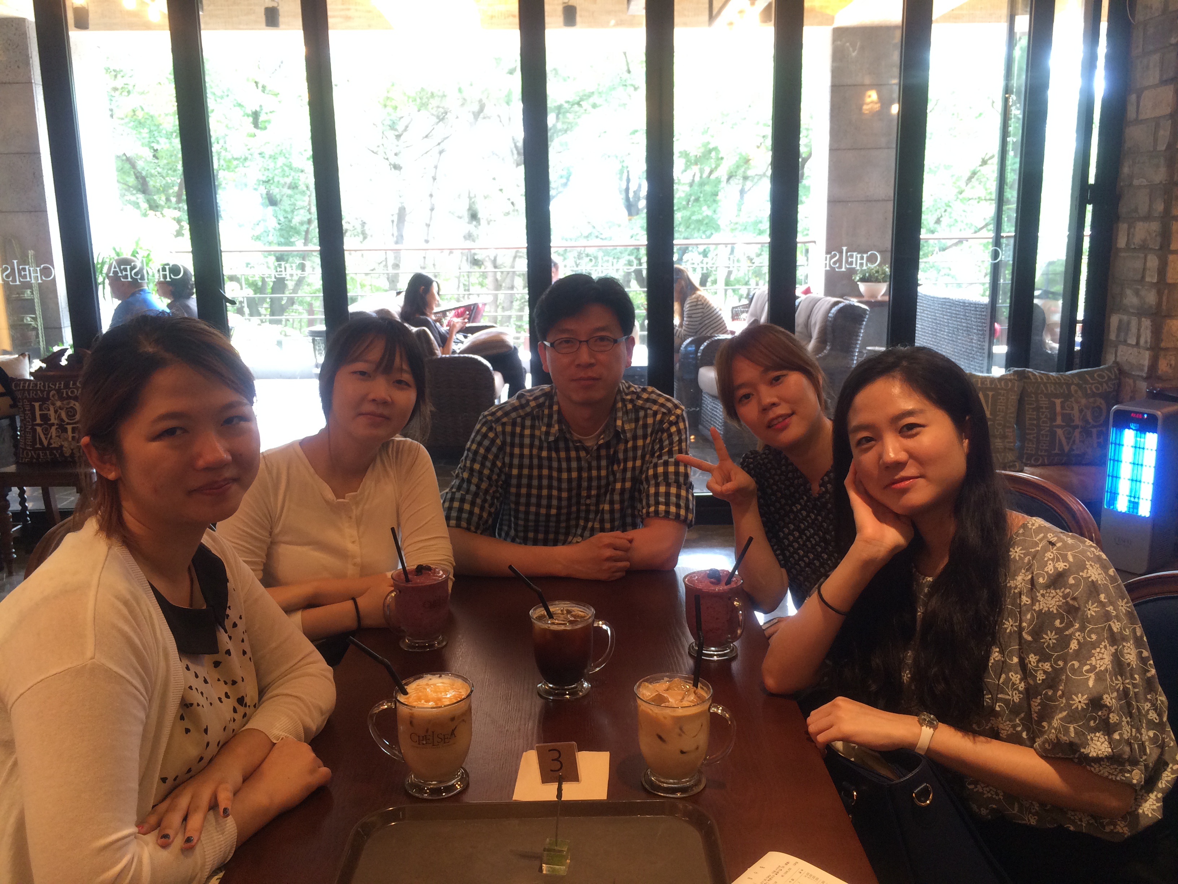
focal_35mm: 30
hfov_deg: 60.0
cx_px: 589
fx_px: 1021
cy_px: 442
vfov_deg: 46.8
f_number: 2.2
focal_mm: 4.12
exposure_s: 1/30
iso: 100
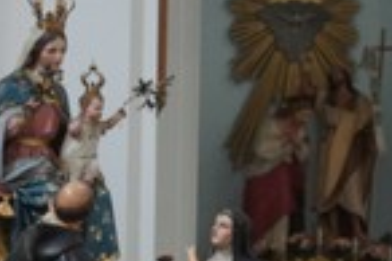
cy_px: 304
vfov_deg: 10.6
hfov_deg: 16.0
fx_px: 1388
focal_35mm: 128
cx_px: 75
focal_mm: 27
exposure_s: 1/60
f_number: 4
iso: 1600
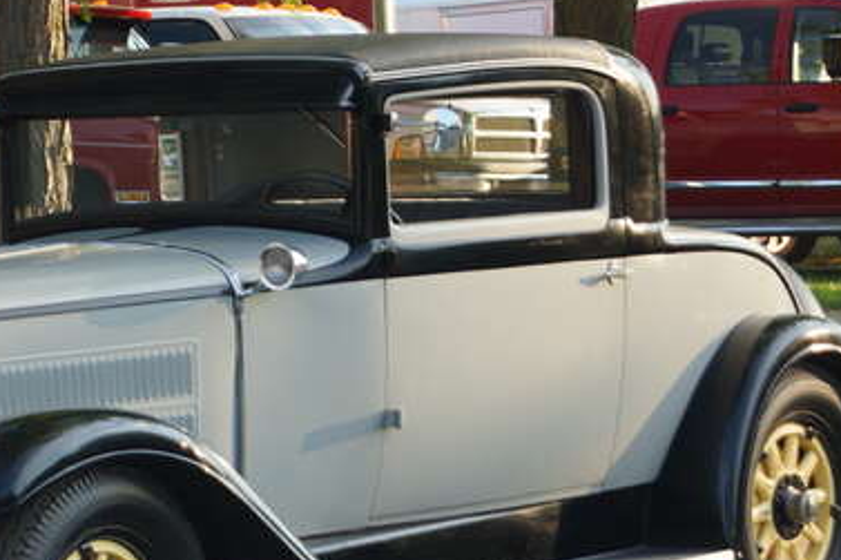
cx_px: 187
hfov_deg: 11.7
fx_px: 4088
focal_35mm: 175
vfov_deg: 7.8
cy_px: 331
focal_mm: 55
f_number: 5.6
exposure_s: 1/100
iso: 200
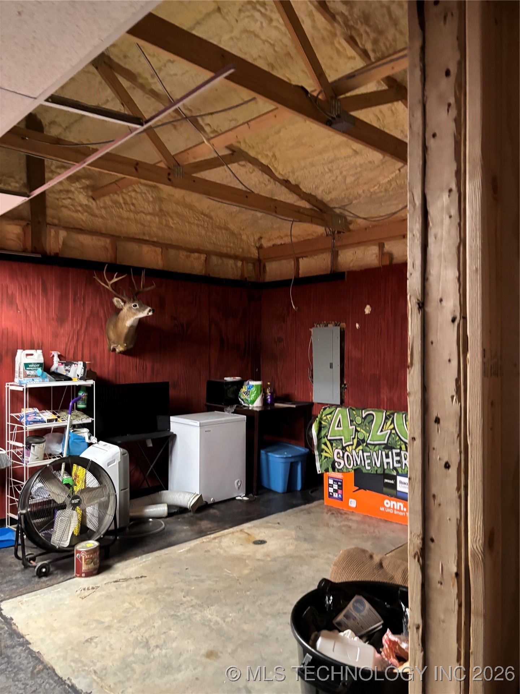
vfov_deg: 67.3
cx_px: 260
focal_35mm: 26
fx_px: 521
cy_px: 347
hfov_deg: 53.1
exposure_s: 1/30
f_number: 1.6
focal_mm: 5.96
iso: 500
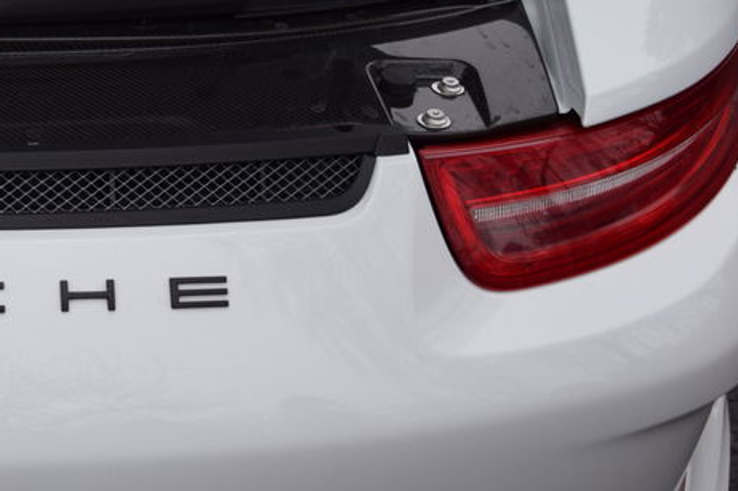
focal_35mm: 100
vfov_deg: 13.6
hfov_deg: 19.5
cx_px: -74
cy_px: 51
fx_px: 2049
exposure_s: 1/50
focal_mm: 30
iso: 250
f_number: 4.2
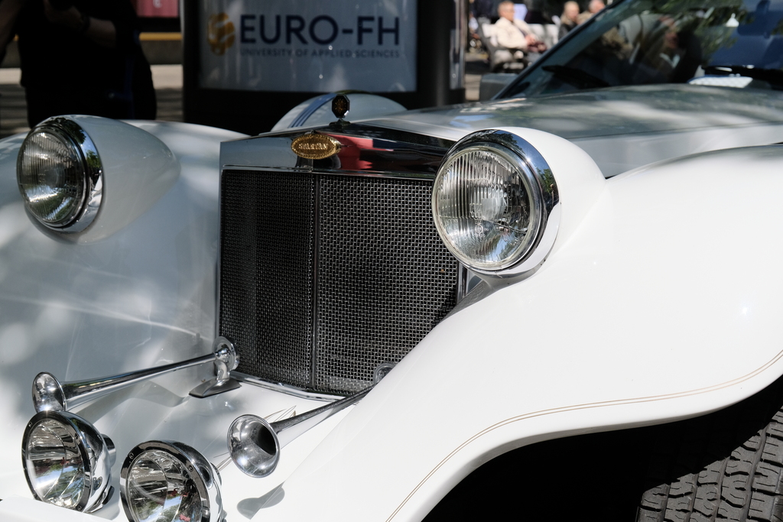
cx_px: 392
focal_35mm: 58
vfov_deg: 23.4
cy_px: 261
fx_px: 1262
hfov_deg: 34.5
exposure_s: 1/2700
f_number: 5.6
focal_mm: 38.8
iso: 640
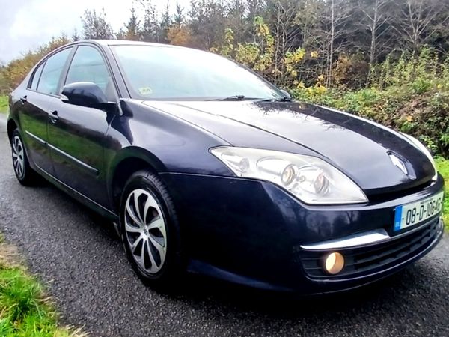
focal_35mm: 17
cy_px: 168
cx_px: 224
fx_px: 221
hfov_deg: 91.0
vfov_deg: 74.7
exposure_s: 1/185
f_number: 2.2
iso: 50
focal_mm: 1.4
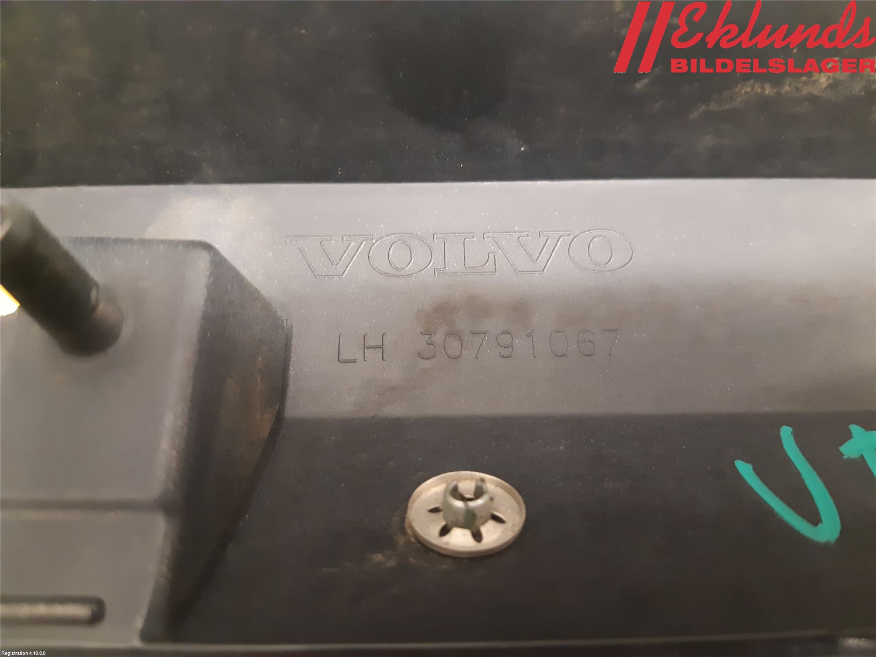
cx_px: 438
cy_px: 328
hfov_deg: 67.3
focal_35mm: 26
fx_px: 658
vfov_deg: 53.1
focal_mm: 3.93
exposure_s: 1/20
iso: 640
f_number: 1.7
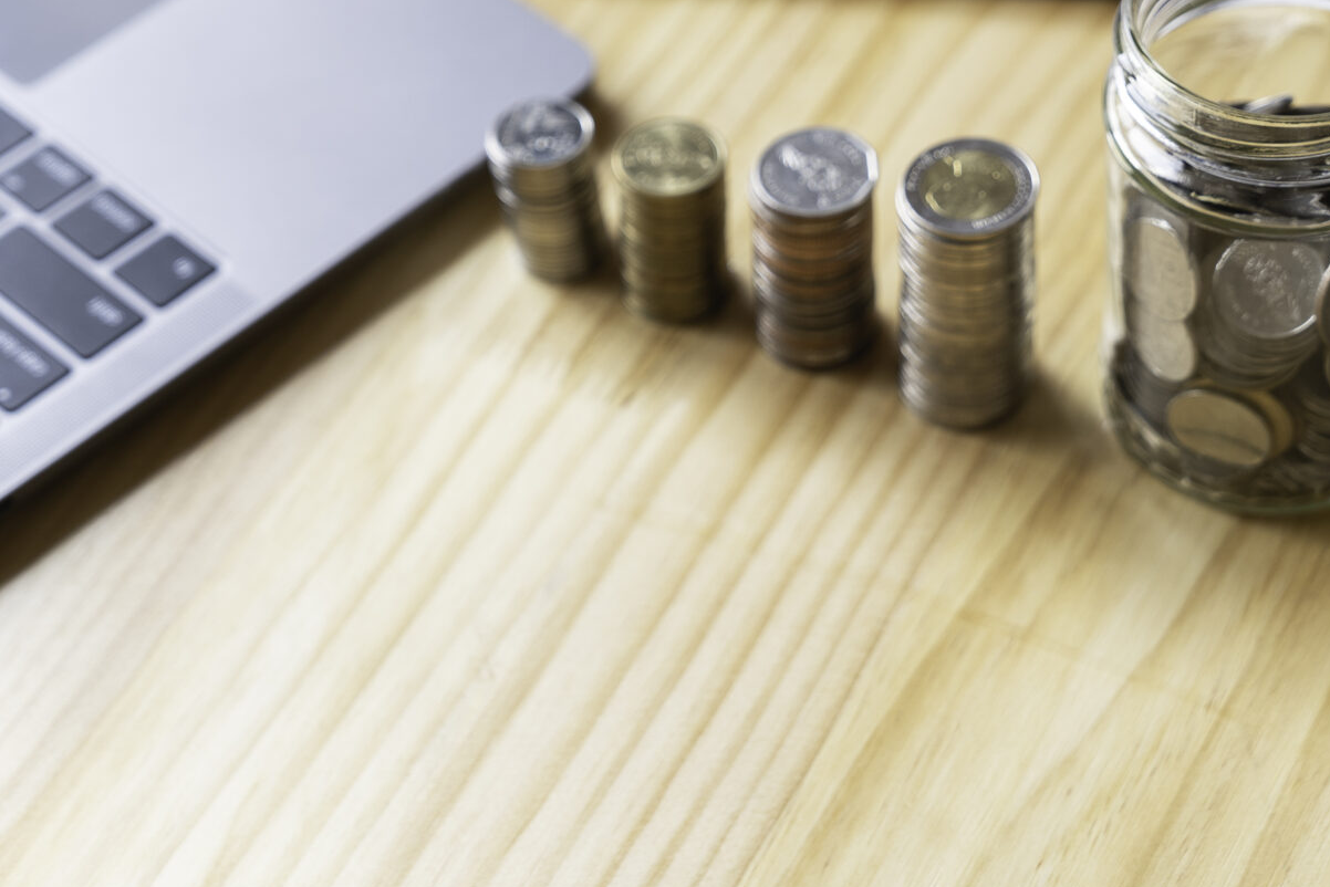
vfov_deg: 11.8
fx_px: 4249
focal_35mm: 115
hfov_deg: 17.7
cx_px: 867
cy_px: 66
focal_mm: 54
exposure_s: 1/125
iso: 160
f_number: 3.2
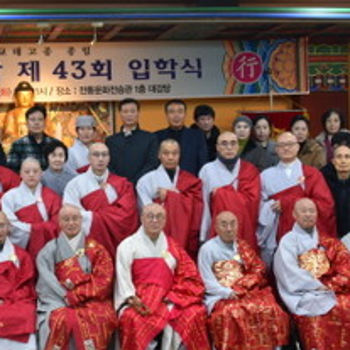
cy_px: 176
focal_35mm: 79
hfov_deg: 21.7
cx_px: 73
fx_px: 904
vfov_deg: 21.9
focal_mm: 32
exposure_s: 1/60
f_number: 4
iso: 720
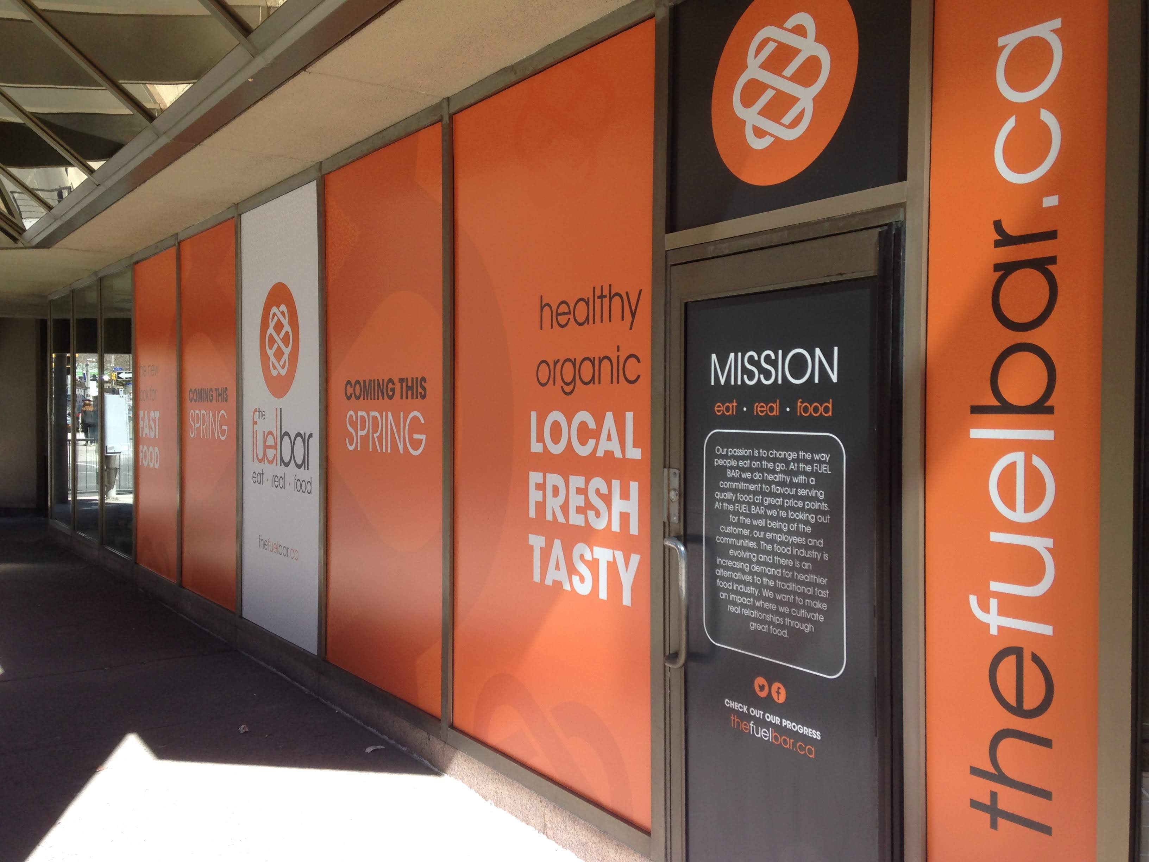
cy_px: 431
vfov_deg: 42.9
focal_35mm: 33
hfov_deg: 55.4
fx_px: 1095
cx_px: 574
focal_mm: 4.12
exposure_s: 1/407
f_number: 2.4
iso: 50
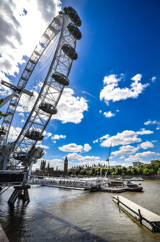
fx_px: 100
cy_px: 121
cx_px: 80
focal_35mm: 15
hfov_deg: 77.1
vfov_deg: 100.5
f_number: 13
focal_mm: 10
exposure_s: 1/640
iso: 400
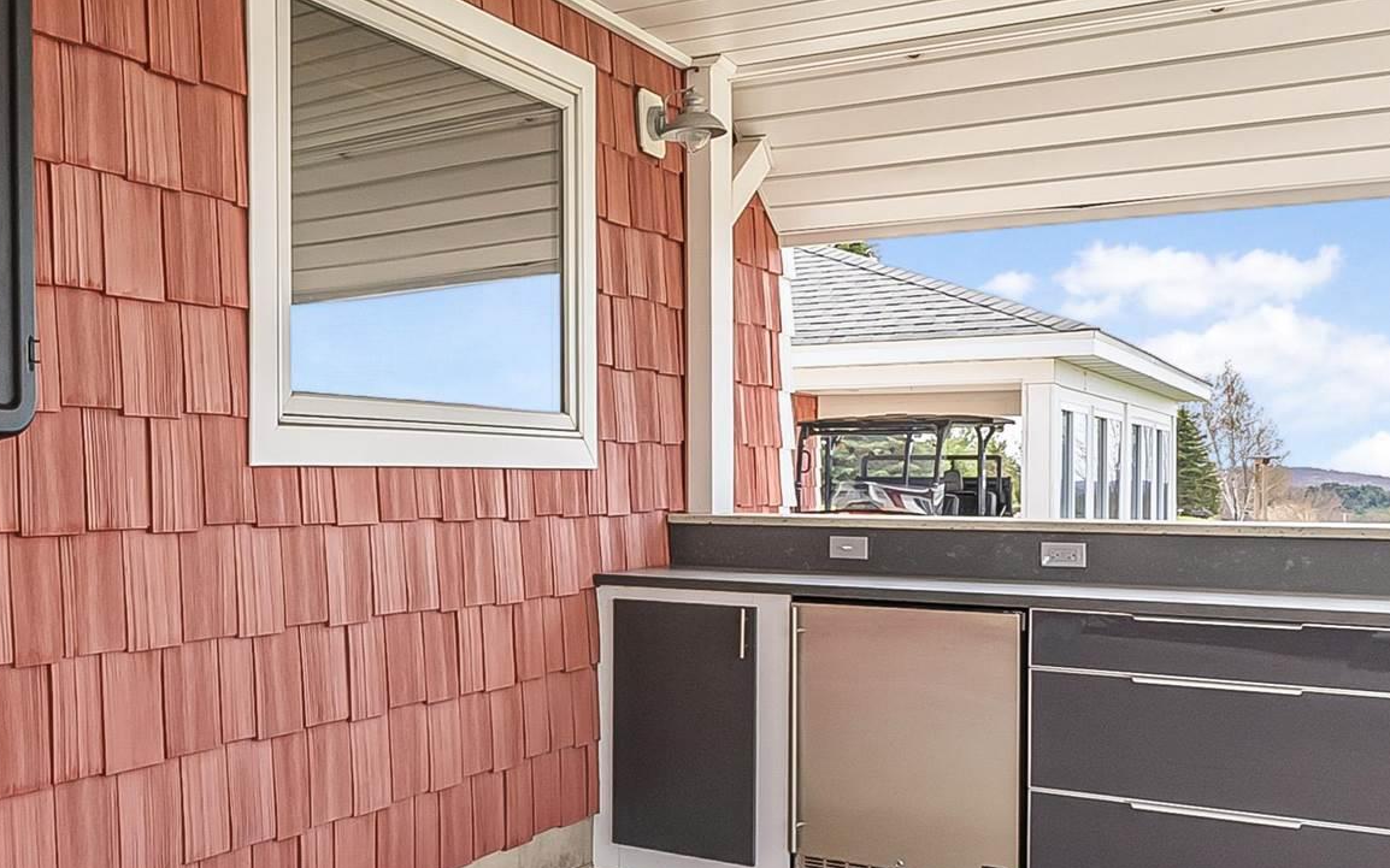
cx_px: 252
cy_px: 462
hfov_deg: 46.7
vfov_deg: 32.3
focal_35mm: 40
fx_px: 1501
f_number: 11
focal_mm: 14.6
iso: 640
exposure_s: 1/160
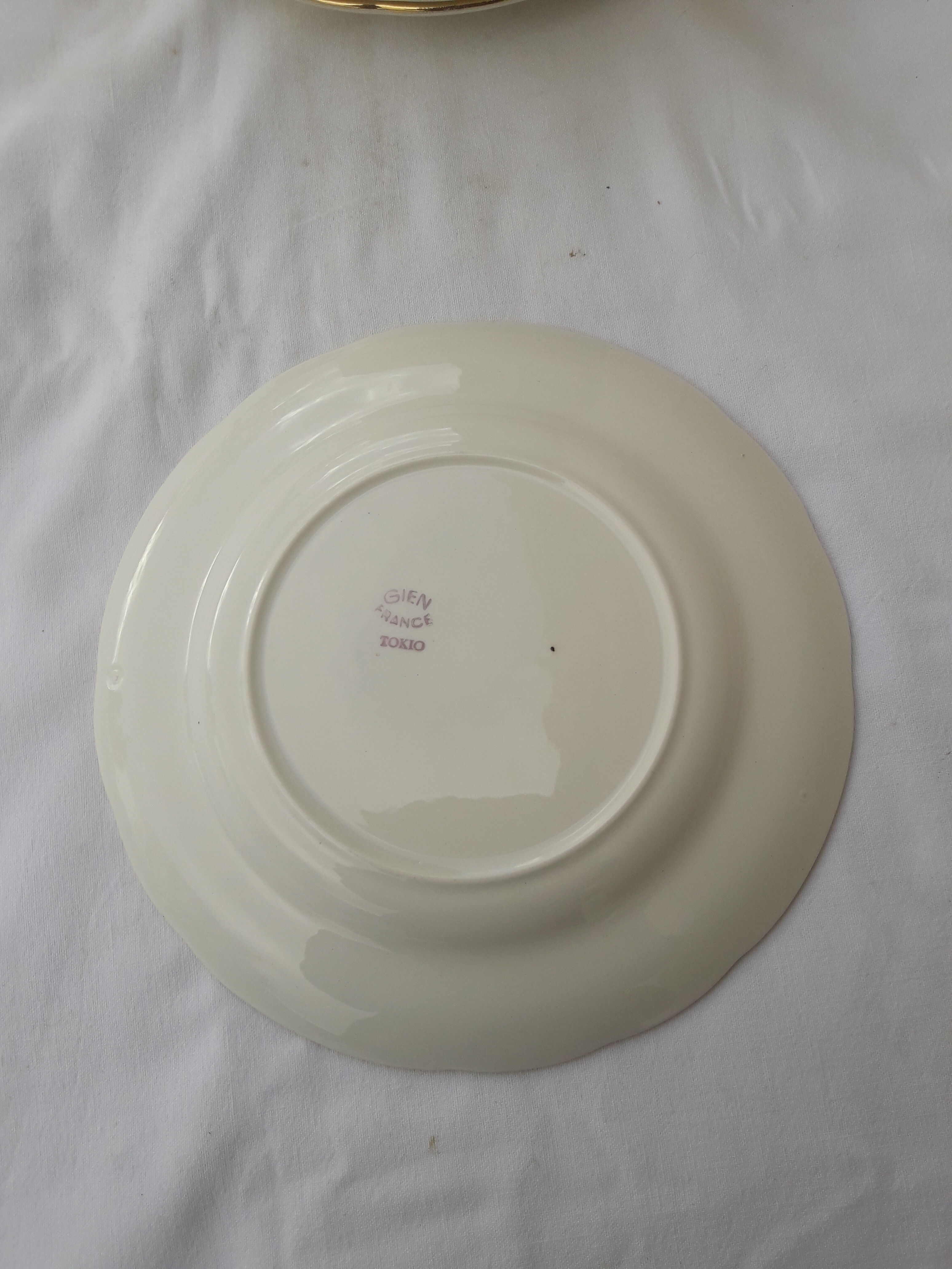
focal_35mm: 28
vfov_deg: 63.4
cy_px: 634
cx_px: 476
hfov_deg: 49.7
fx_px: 1027
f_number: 1.9
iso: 40
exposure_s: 1/644
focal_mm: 3.7
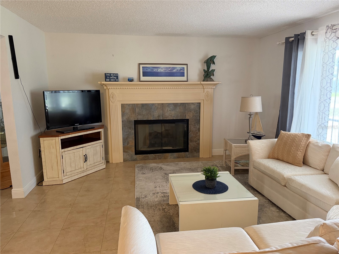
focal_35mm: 24
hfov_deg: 71.6
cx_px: 170
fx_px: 235
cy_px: 127
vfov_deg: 56.8
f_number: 1.78
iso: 500
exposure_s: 1/60
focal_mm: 6.76
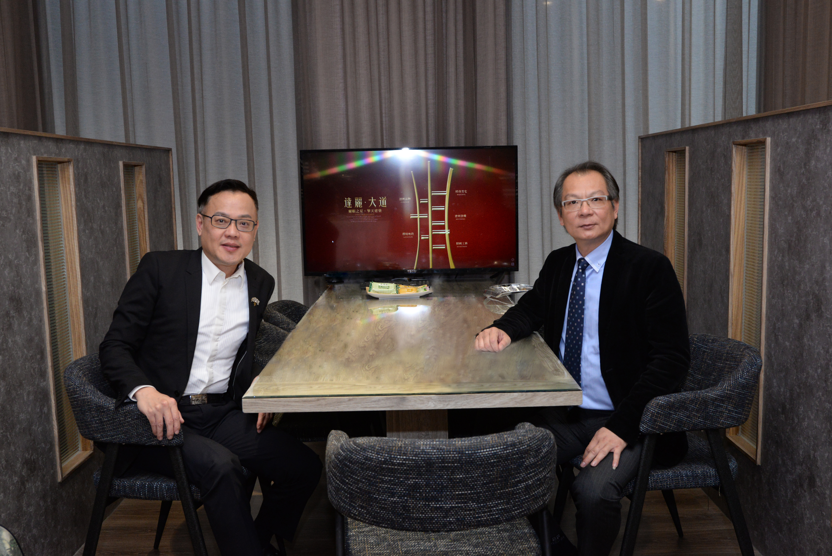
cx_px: 416
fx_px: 879
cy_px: 278
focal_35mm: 38
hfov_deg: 50.7
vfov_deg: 35.1
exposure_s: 1/200
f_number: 5.6
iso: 2500
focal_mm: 38
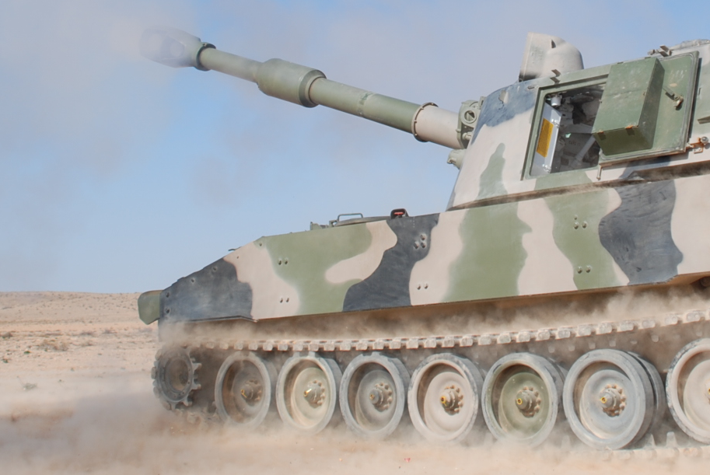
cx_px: 477
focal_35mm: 70
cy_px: 31
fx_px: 1382
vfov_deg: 19.1
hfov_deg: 28.6
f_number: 3.8
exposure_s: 1/1000
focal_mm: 22
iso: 100
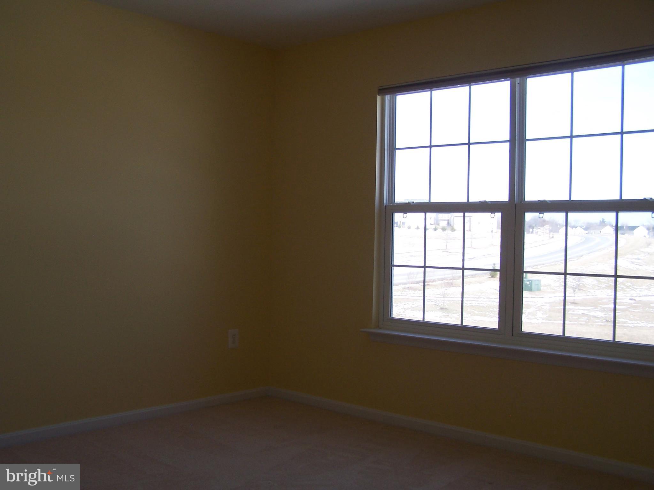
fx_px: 718
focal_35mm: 38
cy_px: 245
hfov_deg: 49.0
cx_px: 327
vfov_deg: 37.7
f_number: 2.8
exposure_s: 1/250
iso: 80
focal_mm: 6.3
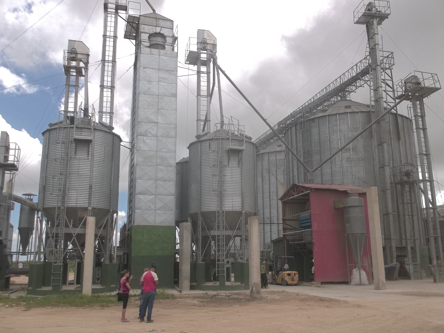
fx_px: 423
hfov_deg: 55.4
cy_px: 166
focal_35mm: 33
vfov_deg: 42.9
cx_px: 222
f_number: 8
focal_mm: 5.9
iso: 80
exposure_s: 1/160
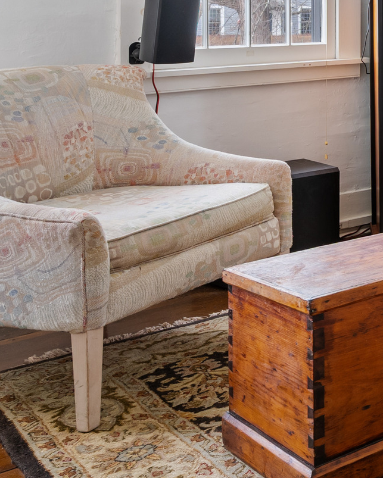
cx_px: 689
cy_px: 7
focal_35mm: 61
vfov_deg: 29.1
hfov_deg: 19.1
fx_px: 864
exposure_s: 1/3
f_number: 8
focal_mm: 17
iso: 320
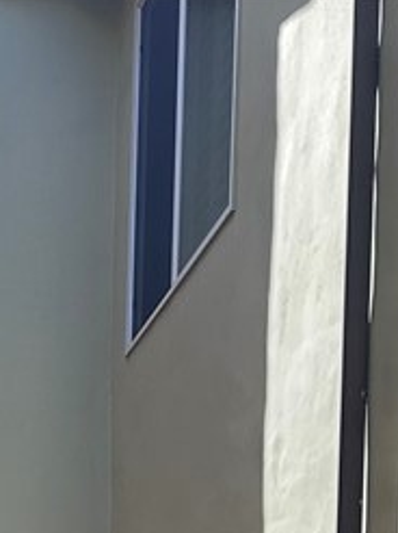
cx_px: -121
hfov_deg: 14.2
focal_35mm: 100
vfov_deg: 15.3
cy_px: 1103
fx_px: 1536
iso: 80
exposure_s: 1/829
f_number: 1.78
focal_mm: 6.86
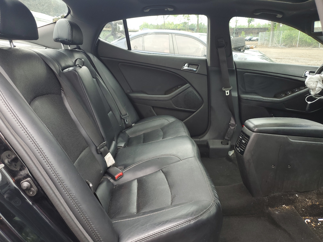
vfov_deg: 53.1
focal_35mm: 26
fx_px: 243
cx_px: 162
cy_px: 121
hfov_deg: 67.3
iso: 50
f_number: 1.5
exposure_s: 1/145
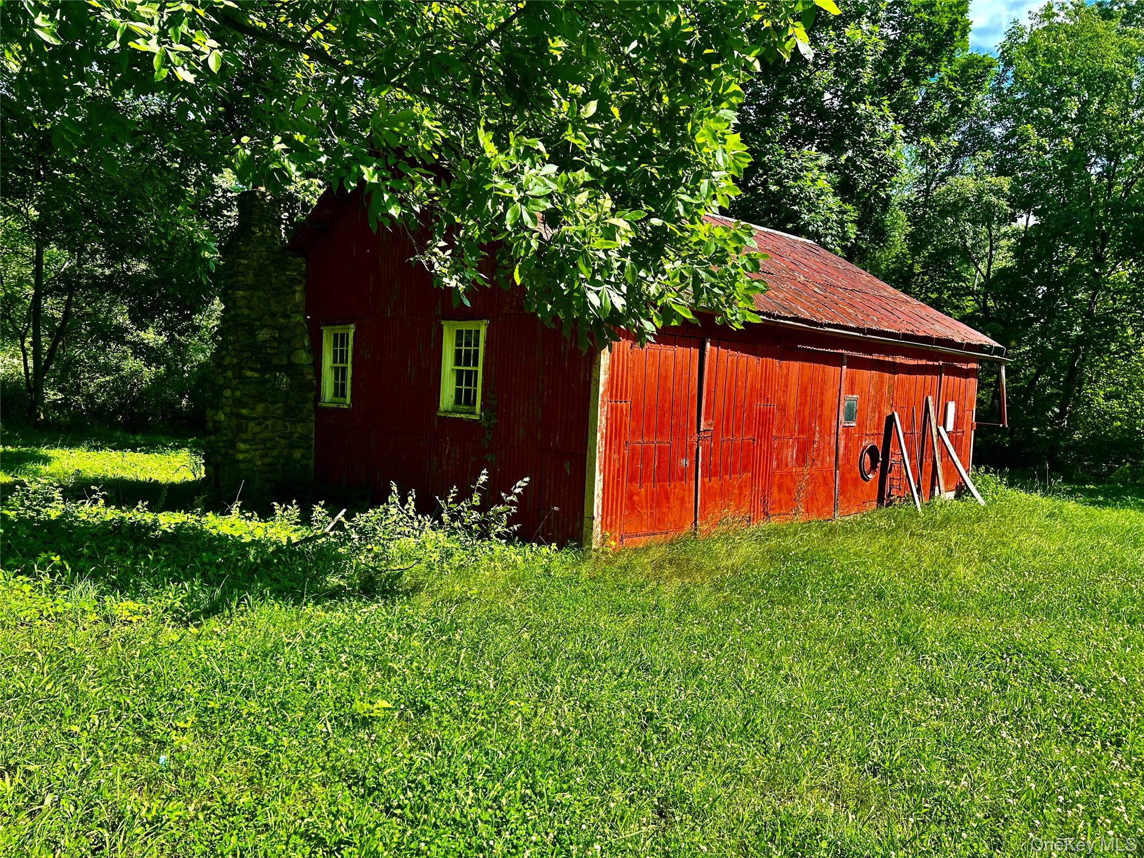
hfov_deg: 67.3
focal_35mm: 26
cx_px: 572
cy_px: 429
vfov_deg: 53.1
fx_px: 859
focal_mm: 5.7
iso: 50
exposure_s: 1/1147
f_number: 1.5
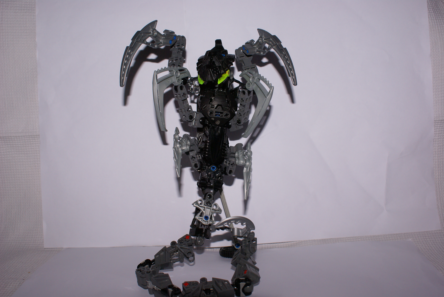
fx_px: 445
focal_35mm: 36
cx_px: 222
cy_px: 148
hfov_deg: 53.1
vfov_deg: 37.0
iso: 400
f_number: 5.6
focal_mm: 24
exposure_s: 1/60
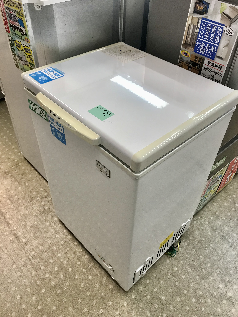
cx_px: 119
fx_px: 257
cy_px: 158
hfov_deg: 49.7
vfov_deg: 63.4
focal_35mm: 28
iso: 25
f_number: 1.8
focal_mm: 3.99
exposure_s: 1/33
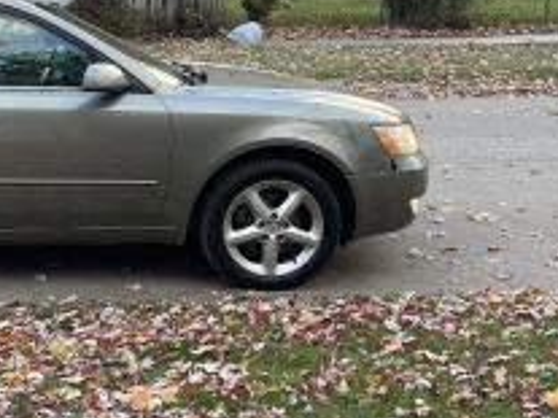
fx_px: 983
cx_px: -40
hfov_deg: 29.0
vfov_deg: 23.9
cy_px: 151
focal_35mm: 61
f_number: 1.6
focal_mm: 5.1
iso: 50
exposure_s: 1/121
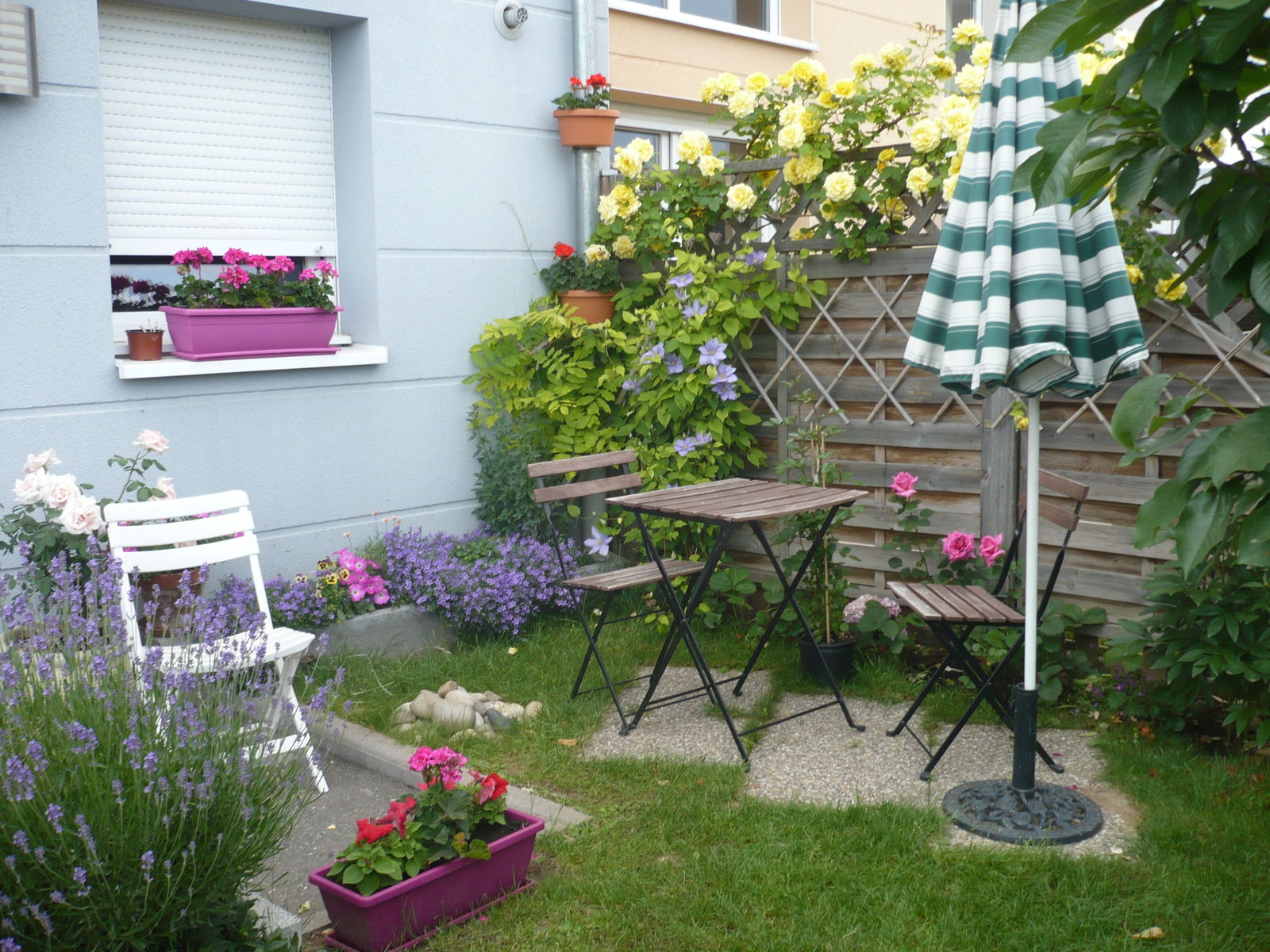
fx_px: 1284
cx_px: 635
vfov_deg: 40.7
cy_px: 476
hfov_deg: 52.6
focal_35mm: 35
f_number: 2.8
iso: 100
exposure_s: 1/80
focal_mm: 5.8
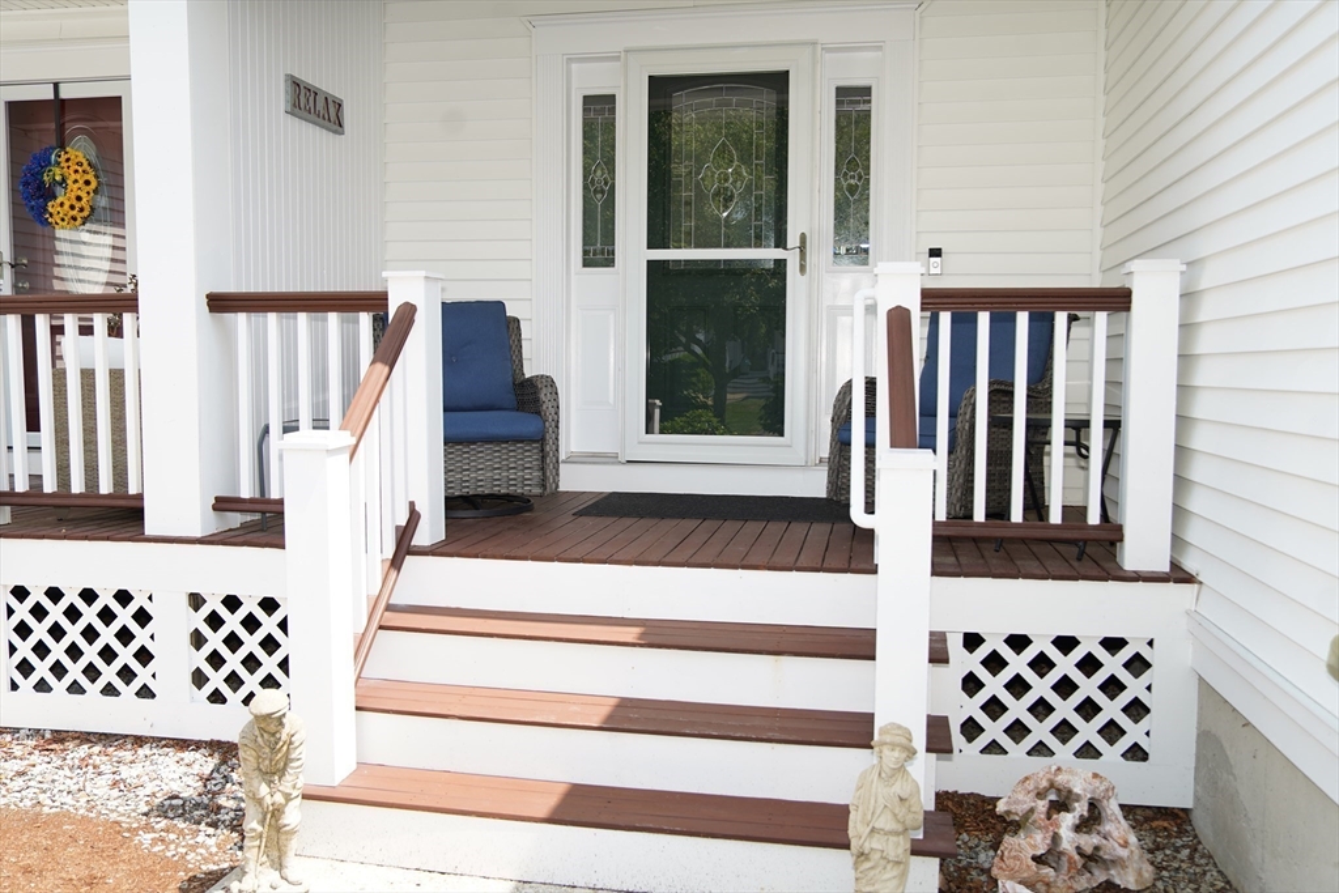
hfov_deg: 60.3
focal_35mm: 31
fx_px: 1153
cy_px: 446
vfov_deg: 42.3
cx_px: 670
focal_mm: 31
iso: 100
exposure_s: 1/250
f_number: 4.5
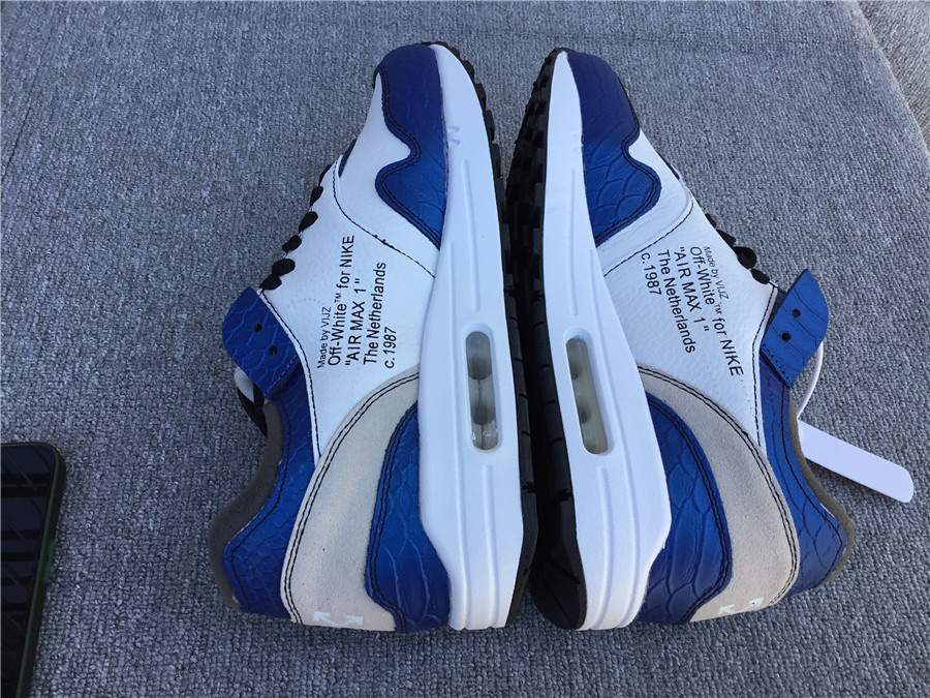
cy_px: 349
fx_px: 833
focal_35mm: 31
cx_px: 465
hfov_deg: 58.4
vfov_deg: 45.4
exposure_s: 1/232
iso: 25
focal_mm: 3.3
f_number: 2.4
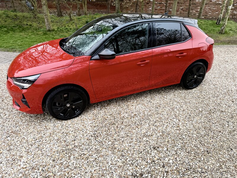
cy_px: 89
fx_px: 164
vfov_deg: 56.8
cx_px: 118
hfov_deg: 71.6
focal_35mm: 24
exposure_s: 1/60
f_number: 1.78
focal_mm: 6.76
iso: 320
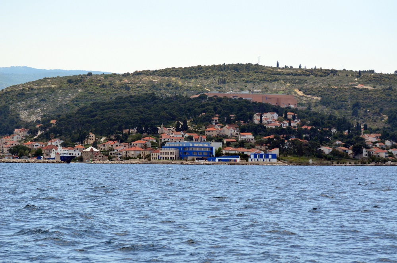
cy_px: 132
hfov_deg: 19.5
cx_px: 198
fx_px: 1155
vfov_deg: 13.0
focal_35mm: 105
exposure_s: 1/5000
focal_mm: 70
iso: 800
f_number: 5
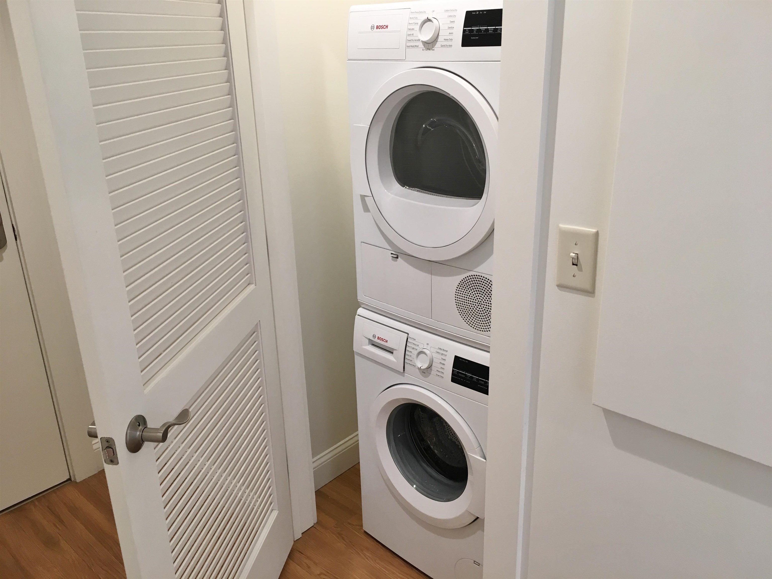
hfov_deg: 61.7
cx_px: 386
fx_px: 647
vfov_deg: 48.2
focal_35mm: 29
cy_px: 290
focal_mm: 4.15
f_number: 2.2
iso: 50
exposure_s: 1/30
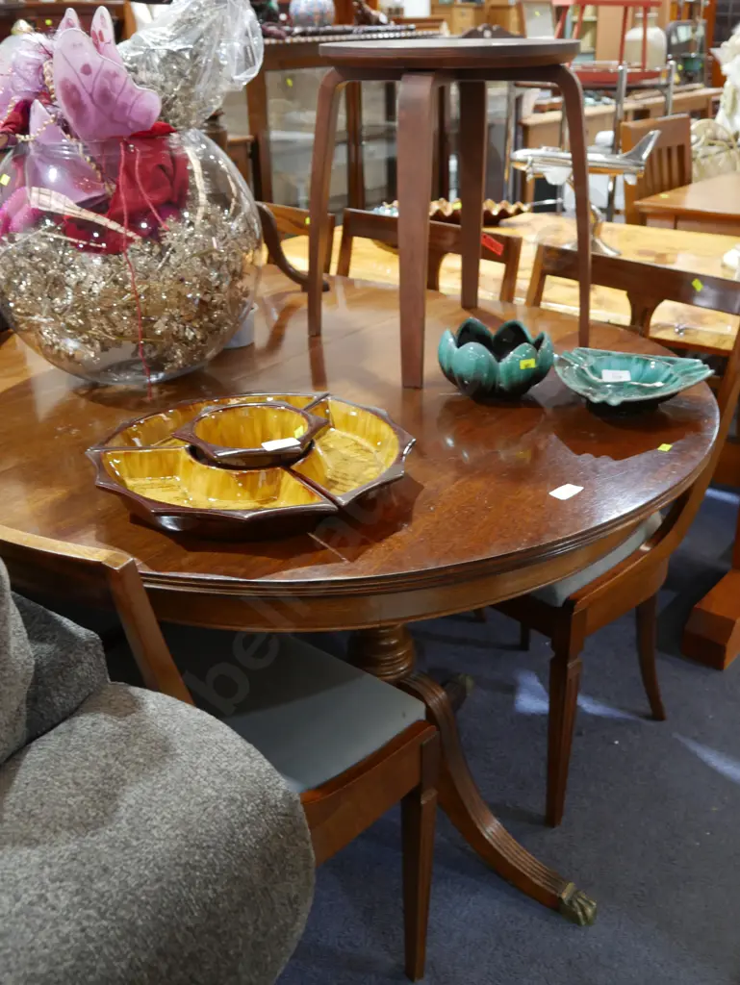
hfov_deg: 37.8
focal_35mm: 38
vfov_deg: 49.0
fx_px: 1082
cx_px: 370
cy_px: 492
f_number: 4.1
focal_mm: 19
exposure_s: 1/60
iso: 1000
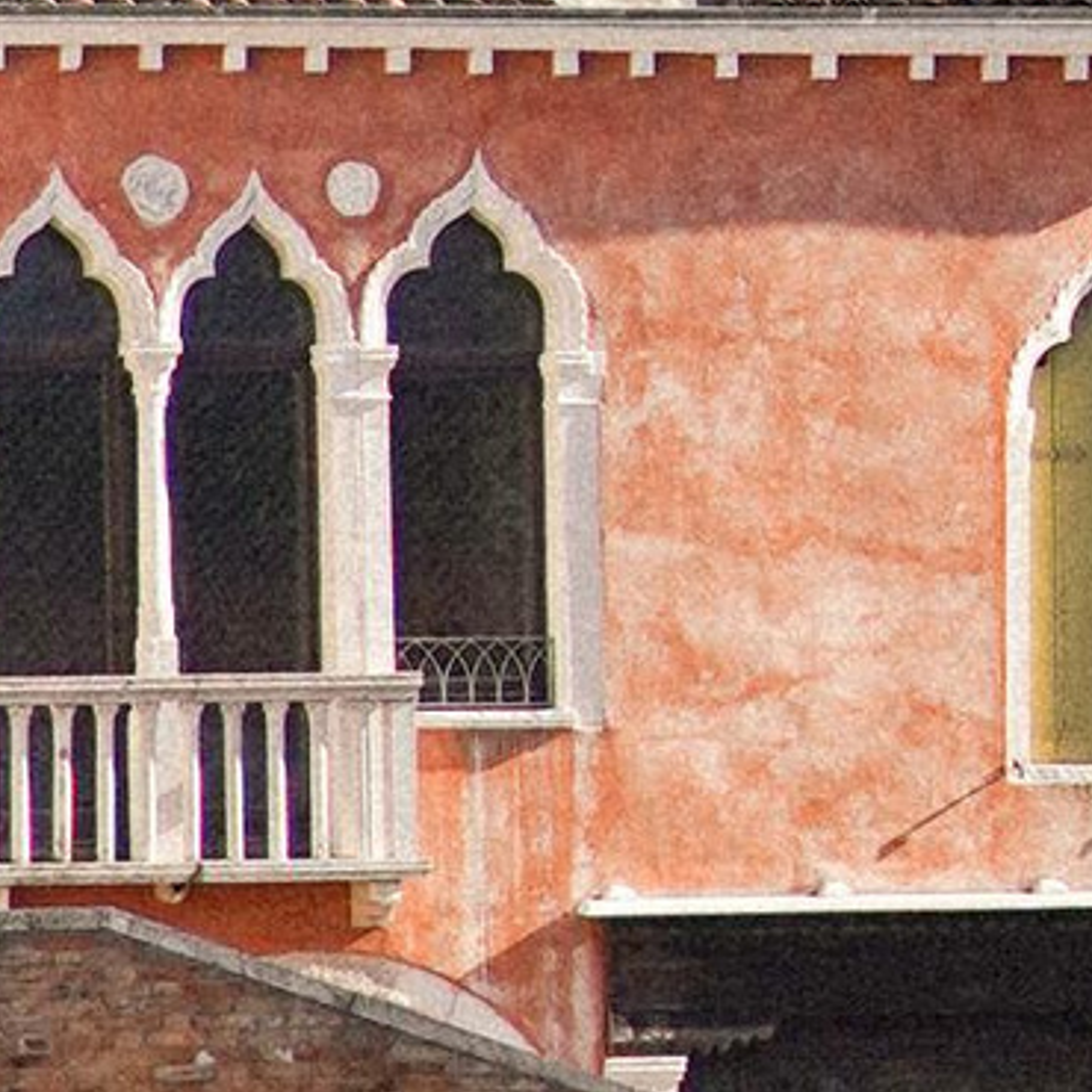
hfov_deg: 2.3
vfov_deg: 2.3
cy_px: -1198
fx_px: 26732
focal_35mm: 749
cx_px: -245
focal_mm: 85
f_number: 1.4
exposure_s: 1/8000
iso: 100
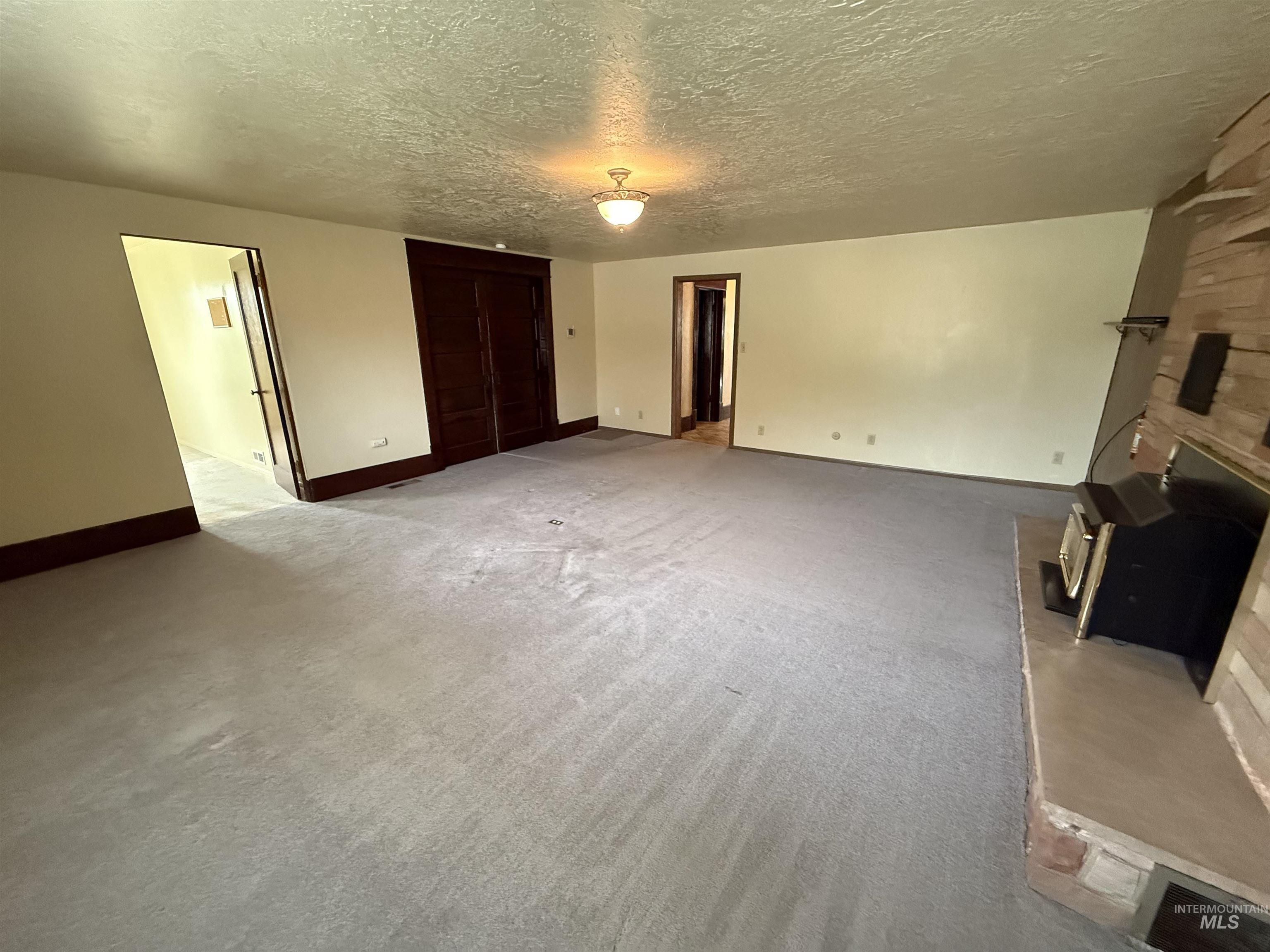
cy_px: 476
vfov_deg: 85.7
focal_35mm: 14
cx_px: 635
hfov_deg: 102.1
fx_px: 514
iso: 800
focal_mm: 2.22
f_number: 2.2
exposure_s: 1/60
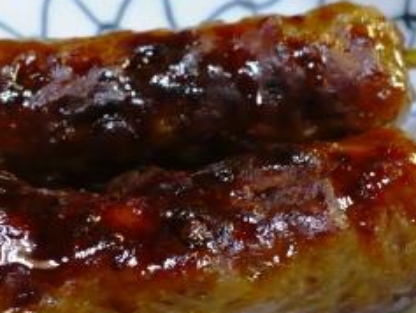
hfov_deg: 27.7
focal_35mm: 70
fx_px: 842
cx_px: 160
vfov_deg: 20.9
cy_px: 213
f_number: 2.8
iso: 200
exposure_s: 1/8
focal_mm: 6.1
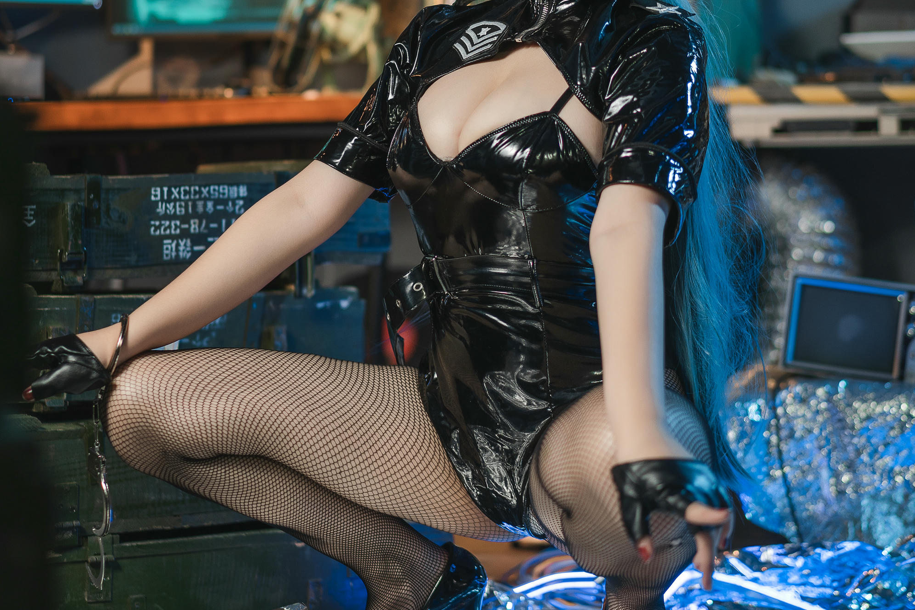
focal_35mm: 83
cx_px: 460
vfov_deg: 16.4
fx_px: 2109
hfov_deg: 24.5
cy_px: 137
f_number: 1.8
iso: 160
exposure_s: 1/80
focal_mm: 55
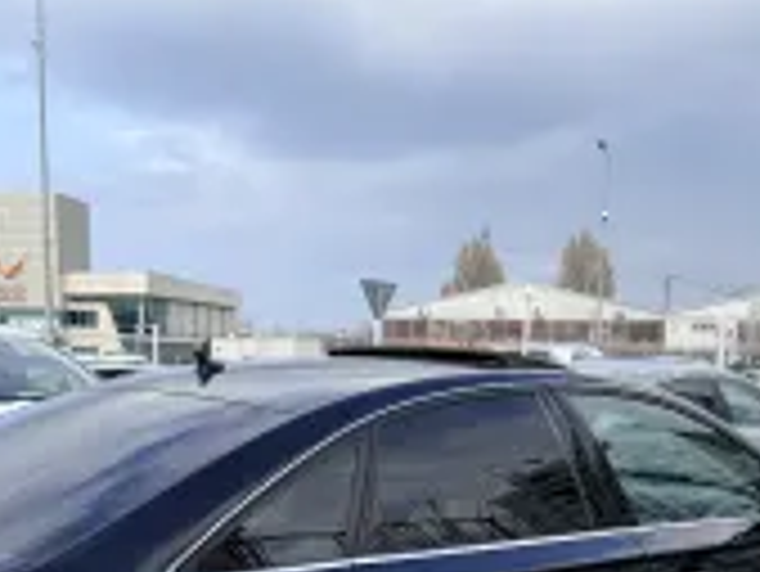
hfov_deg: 37.5
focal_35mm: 51
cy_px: 567
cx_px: 369
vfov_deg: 27.1
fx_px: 1121
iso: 80
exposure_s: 1/2169
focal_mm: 6.76
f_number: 1.78
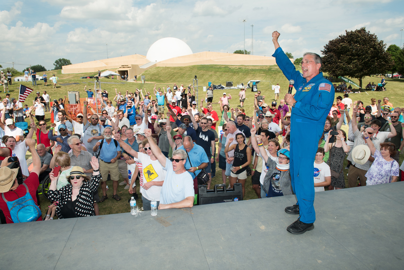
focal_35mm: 24
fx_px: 269
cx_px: 202
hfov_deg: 73.7
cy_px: 135
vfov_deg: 53.1
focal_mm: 24
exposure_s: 1/250
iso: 100
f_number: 9
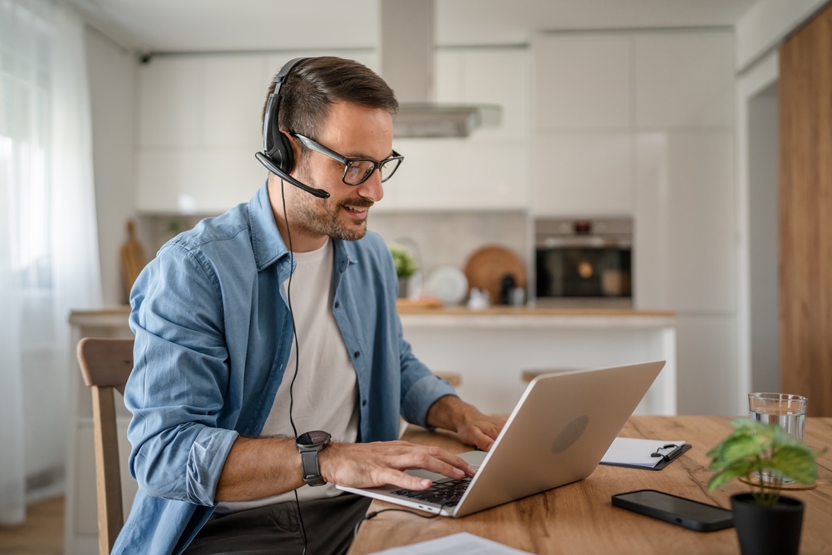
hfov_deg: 54.4
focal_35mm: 35
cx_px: 416
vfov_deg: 37.9
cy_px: 278
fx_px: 809
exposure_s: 1/1250
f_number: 1.8
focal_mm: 35
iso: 800
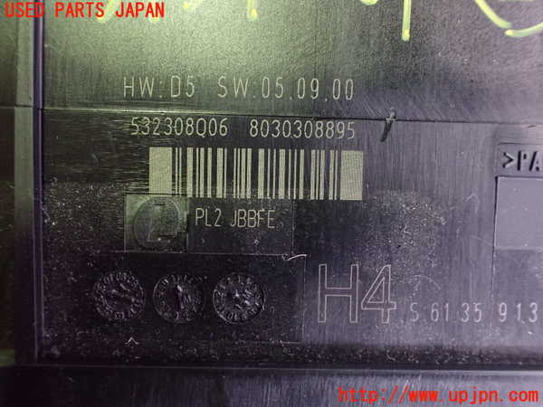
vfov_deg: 46.8
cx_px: 272
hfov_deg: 60.0
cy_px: 204
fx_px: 471
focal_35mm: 30
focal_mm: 5.4
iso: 1250
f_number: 2.3
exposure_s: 1/30
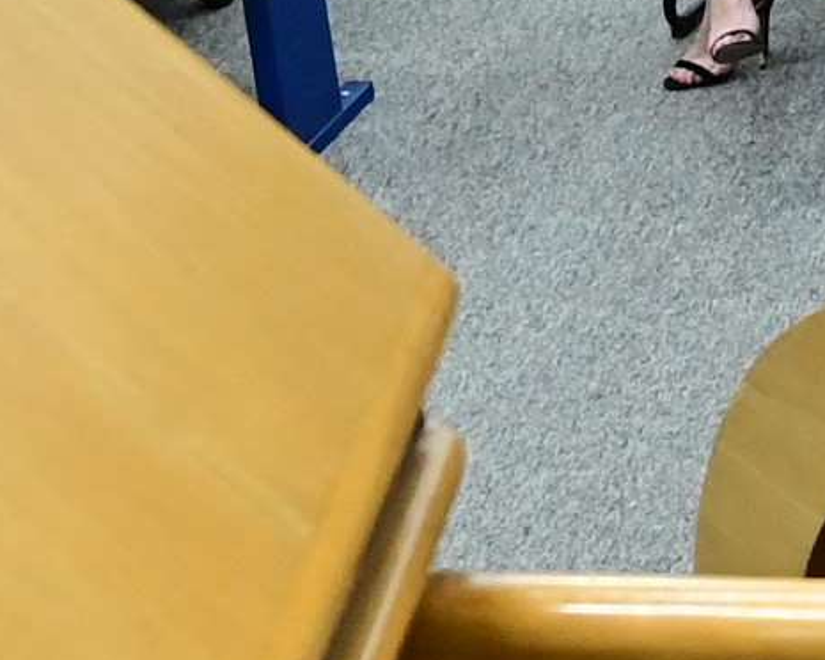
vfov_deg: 11.7
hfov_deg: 13.7
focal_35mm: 125
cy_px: -381
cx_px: 1494
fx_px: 3052
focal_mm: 14
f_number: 4
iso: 2500
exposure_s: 1/125
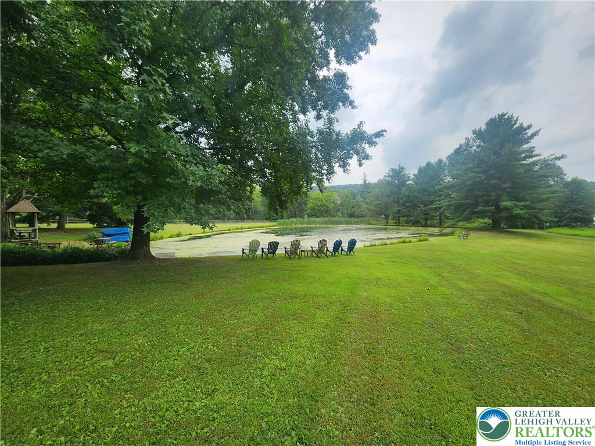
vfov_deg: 89.9
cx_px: 298
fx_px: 223
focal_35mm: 13
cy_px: 223
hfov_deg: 106.2
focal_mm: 2.2
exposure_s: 1/917
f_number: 2.2
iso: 50
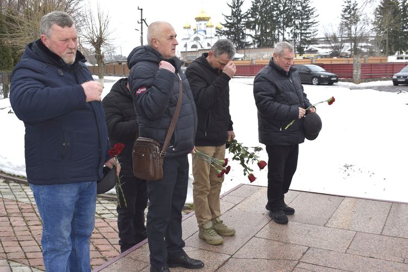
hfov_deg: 53.1
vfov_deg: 36.9
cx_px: 204
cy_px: 136
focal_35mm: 36
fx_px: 408
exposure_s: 1/200
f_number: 7.1
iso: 100
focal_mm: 24
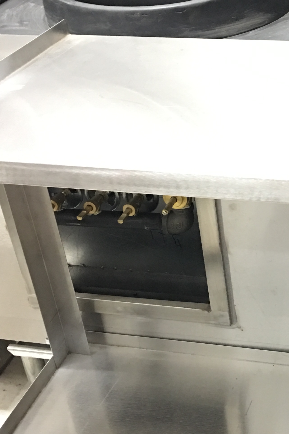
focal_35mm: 63
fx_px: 758
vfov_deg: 31.9
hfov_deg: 20.6
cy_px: 224
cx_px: 310
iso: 64
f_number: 2.2
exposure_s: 1/4
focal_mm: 4.15
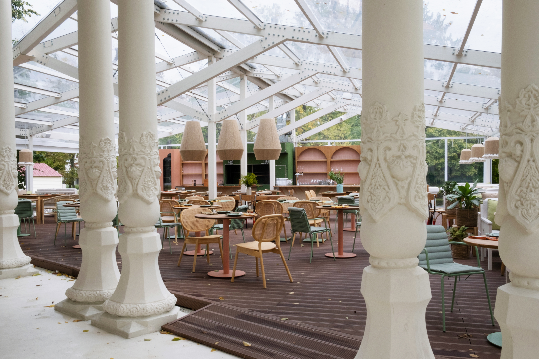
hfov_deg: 58.7
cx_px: 270
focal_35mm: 32
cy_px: 180
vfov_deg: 41.1
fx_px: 479
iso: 400
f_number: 22
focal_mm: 21.4
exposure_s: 1/15
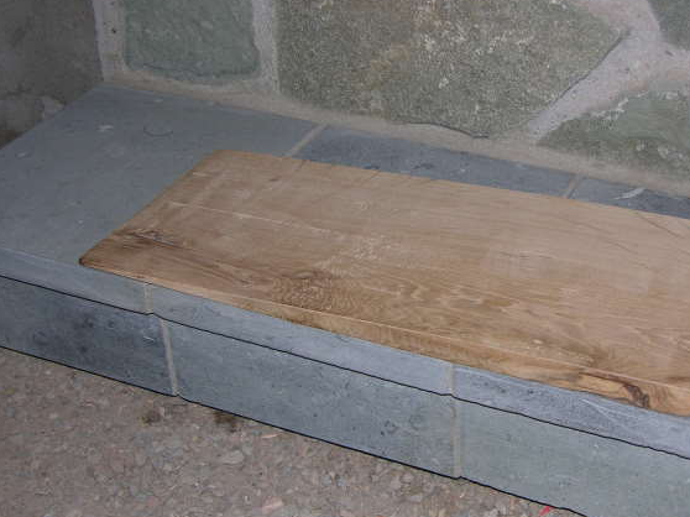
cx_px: 490
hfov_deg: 29.1
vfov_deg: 22.2
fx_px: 1315
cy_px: 313
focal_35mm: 66
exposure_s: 1/60.1
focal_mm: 11.6
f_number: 3
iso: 50
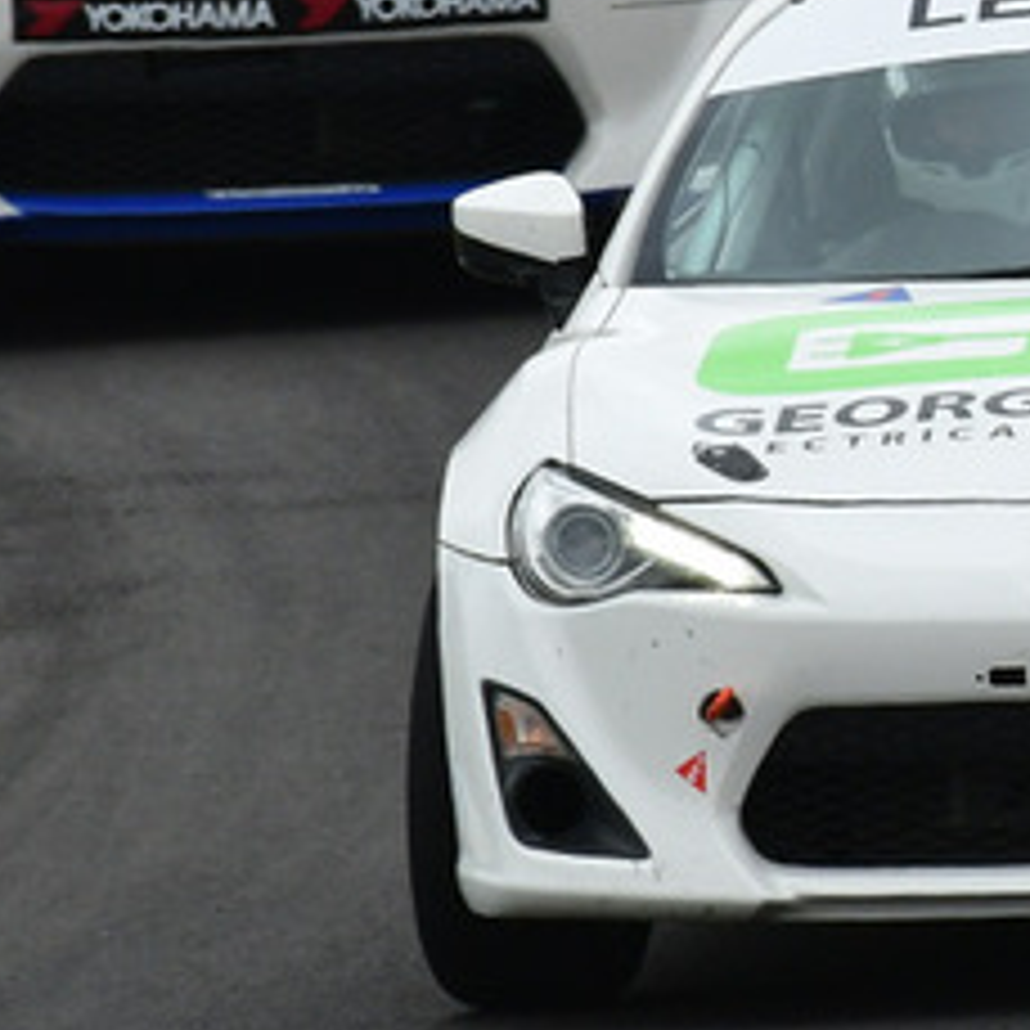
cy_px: 49
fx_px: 74970
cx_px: 1439
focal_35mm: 2227
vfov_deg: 0.8
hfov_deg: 0.8
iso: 800
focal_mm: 500
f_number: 11
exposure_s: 1/640
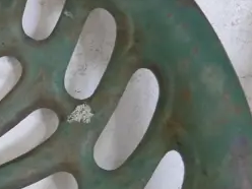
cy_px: 182
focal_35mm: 132
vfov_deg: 11.1
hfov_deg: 14.0
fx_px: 961
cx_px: -121
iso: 2500
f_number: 3.6
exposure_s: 1/60
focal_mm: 16
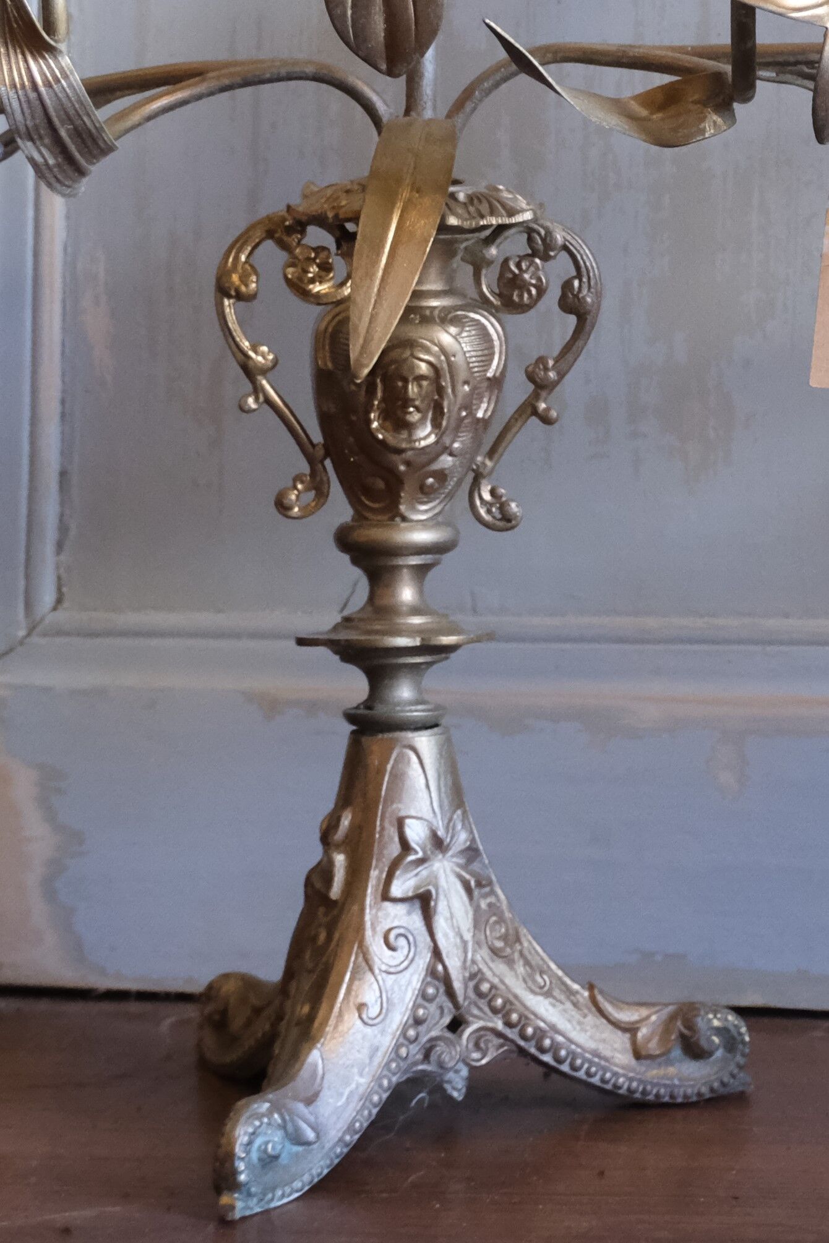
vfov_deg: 55.8
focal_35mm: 34
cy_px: 622
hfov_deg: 38.9
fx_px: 1174
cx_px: 414
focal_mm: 22.8
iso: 3200
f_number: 4.2
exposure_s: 1/85
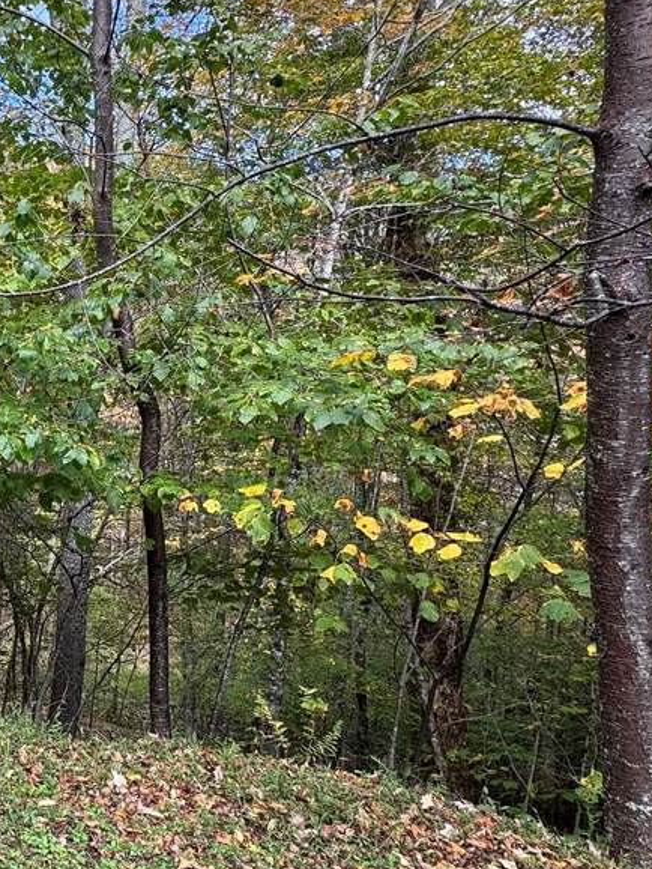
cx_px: -86
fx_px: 778
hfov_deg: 37.2
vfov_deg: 58.3
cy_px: 418
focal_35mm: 31
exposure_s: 1/158
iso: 40
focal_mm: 2.22
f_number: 2.2
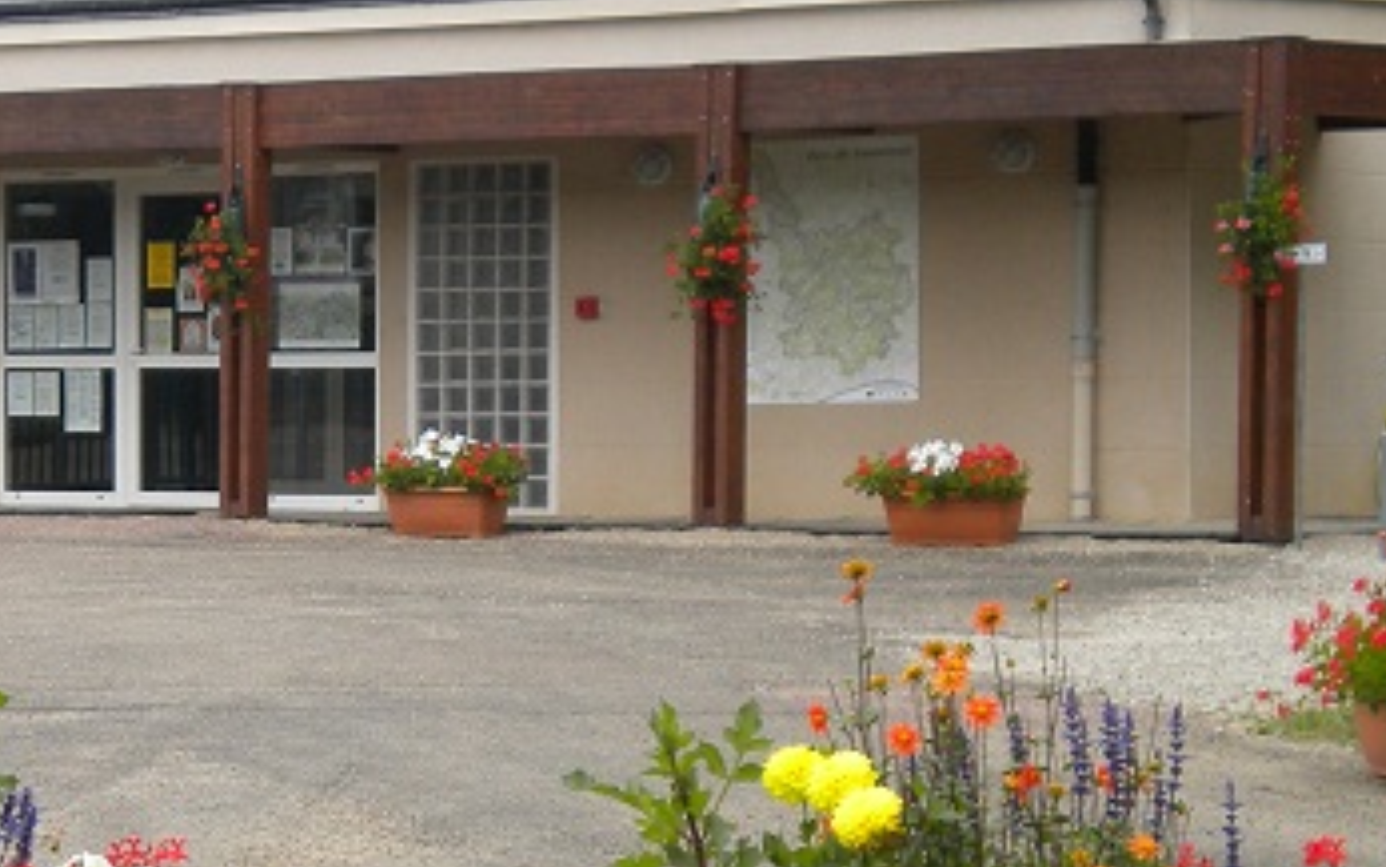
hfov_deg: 12.5
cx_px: -4
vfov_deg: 7.9
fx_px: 6271
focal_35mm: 166
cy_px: 587
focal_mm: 12.3
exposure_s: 1/209
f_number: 4.6
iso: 80
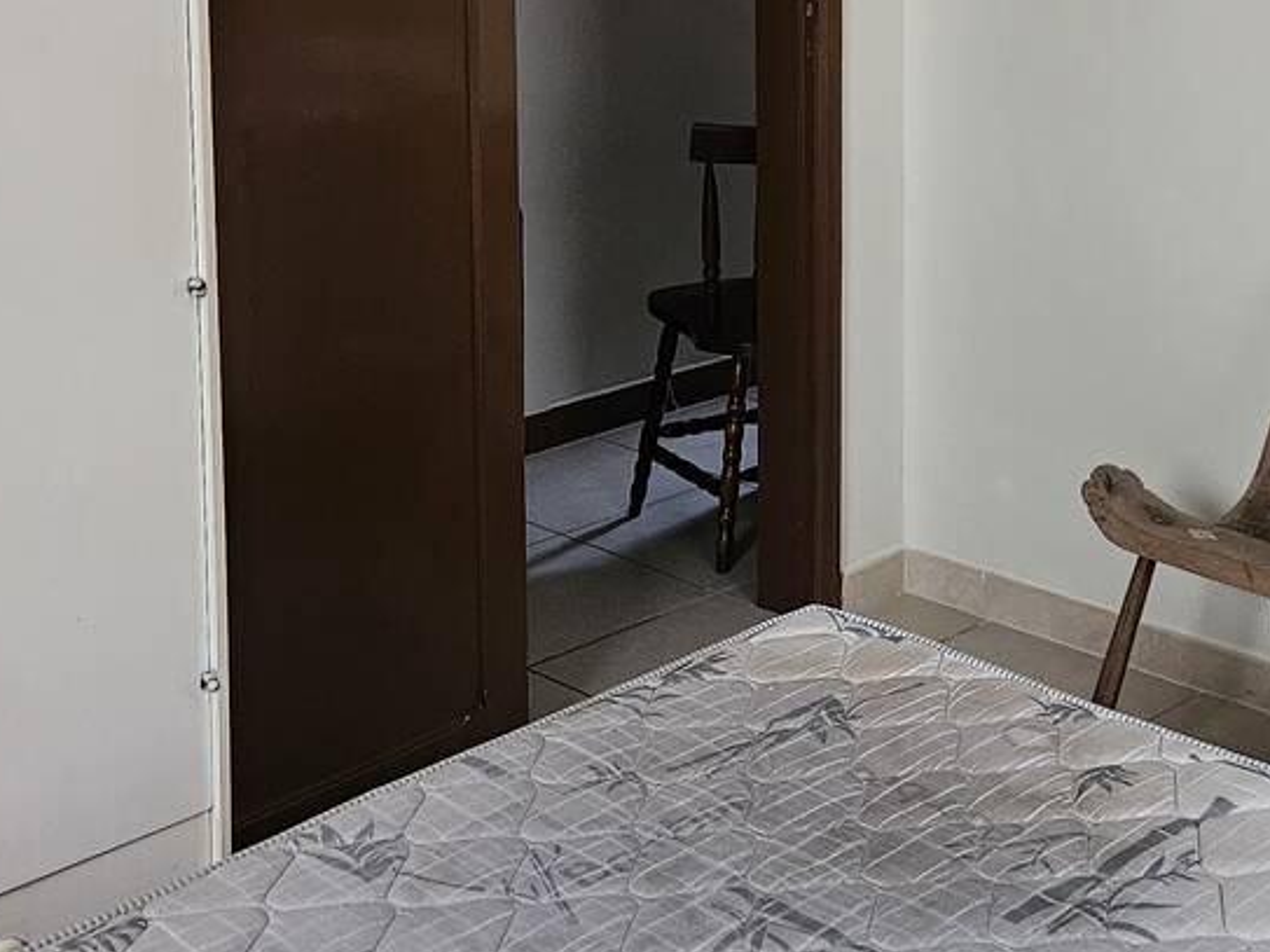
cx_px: 863
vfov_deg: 23.3
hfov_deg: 31.4
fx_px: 2237
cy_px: 63
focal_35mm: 61
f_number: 1.8
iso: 1000
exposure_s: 1/120
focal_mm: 5.4
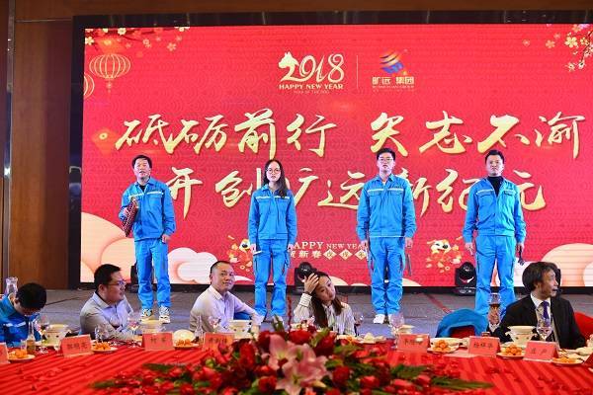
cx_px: 296
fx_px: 824
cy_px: 198
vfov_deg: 27.0
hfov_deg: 39.6
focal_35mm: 50
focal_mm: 50
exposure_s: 1/320
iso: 640
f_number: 3.5
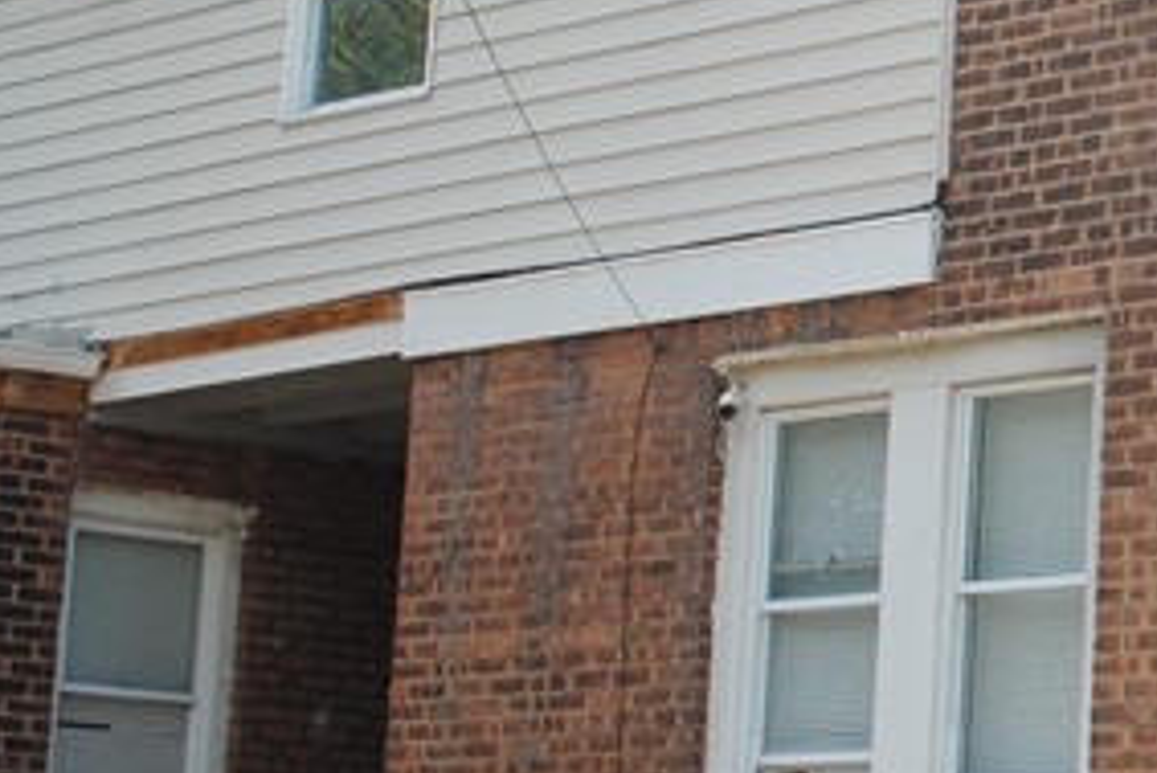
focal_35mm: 138
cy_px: 45
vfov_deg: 9.9
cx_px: 1605
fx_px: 4437
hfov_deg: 14.1
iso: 100
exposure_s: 1/200
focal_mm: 24
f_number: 7.1
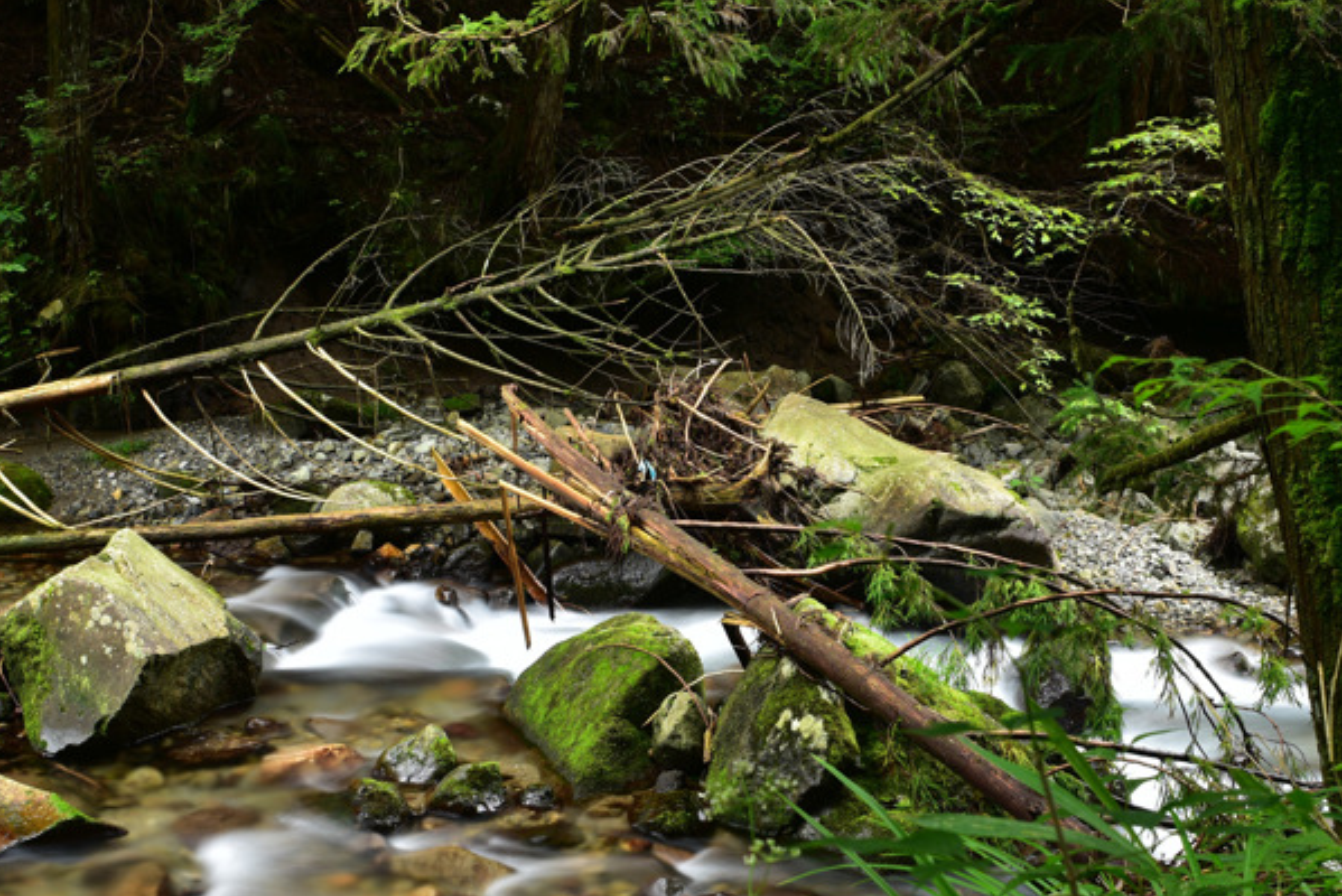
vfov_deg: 32.6
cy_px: 398
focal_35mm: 41
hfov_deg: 46.8
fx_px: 1529
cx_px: 470
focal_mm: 24
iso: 64
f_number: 9
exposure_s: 10
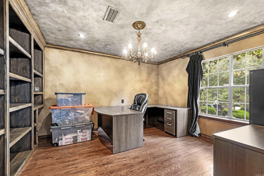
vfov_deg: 77.3
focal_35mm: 15
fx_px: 110
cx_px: 132
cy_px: 88
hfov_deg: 100.4
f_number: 9
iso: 200
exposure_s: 1
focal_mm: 10
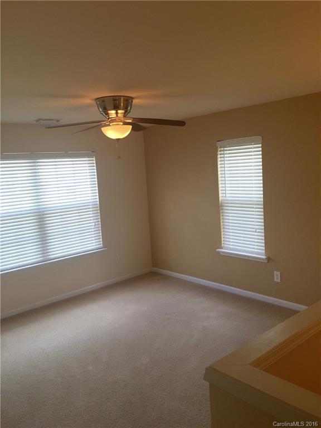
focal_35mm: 29
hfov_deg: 48.2
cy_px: 214
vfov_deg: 61.7
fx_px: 359
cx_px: 160
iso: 50
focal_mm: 4.15
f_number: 2.2
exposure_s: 1/120
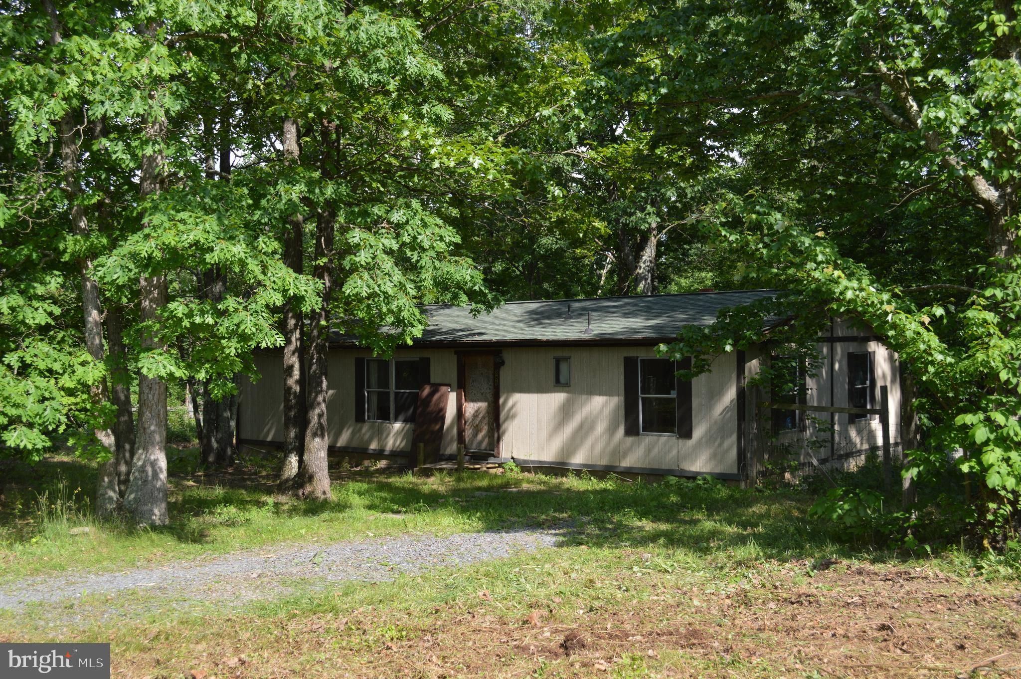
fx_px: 1105
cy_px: 340
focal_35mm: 39
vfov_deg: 34.1
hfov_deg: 49.6
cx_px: 510
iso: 100
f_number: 6.3
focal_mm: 26
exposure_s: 1/160
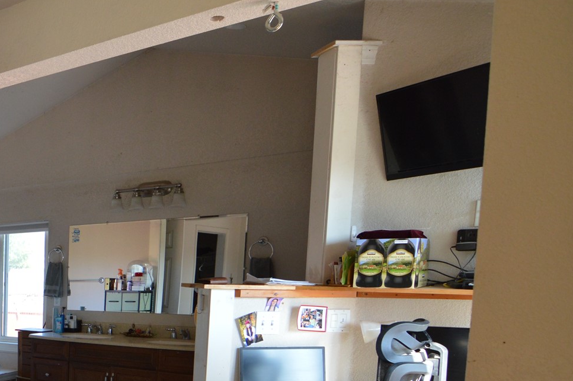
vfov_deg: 33.4
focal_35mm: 37
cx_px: -68
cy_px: 360
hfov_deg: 40.8
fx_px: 590
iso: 400
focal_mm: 11
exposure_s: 1/80
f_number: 4.5
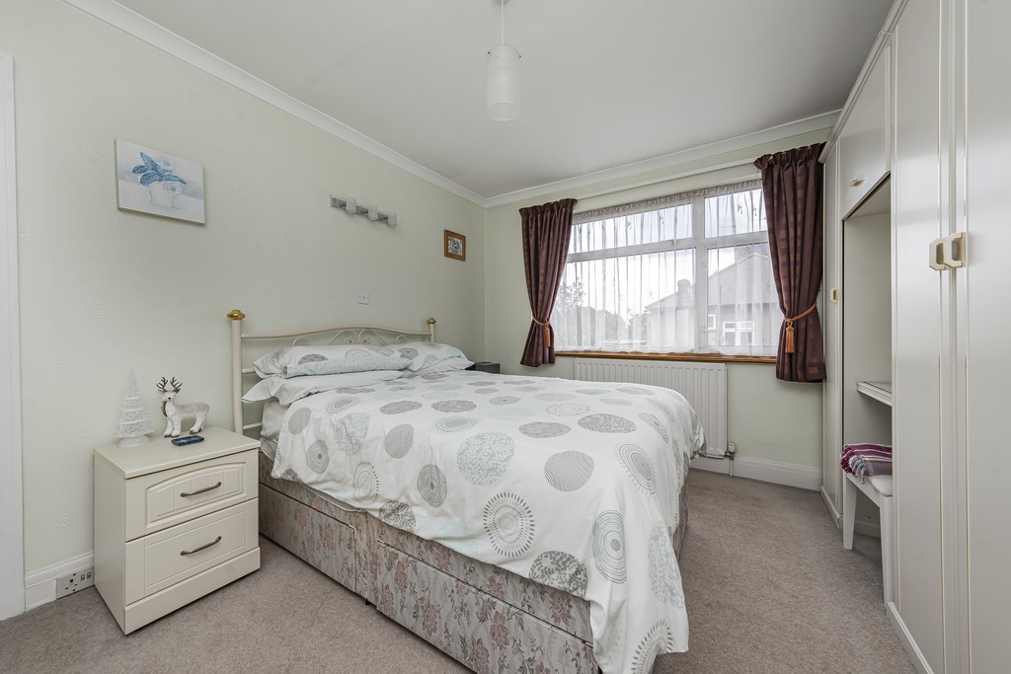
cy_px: 337
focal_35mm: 12
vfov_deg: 90.0
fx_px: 337
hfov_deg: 112.6
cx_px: 506
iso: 320
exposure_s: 1/80
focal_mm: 12
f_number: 9
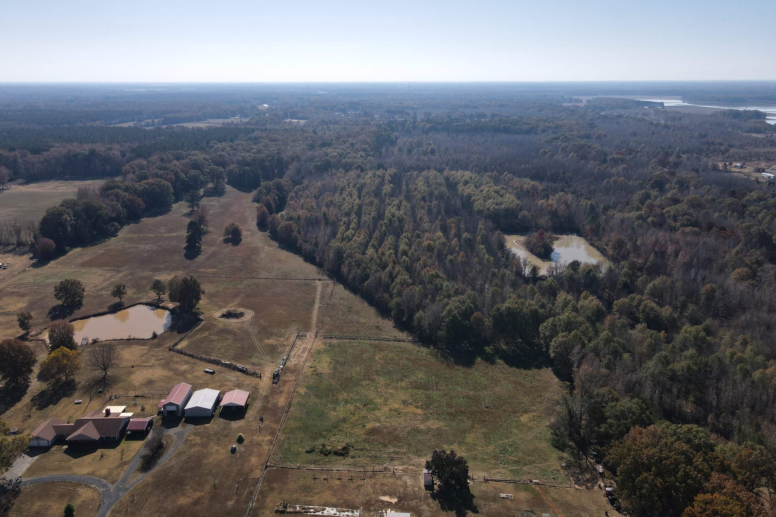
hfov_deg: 71.5
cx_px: 388
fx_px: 539
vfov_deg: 51.2
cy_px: 233
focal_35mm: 25
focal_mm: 4.5
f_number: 2.8
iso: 100
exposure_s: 1/1000
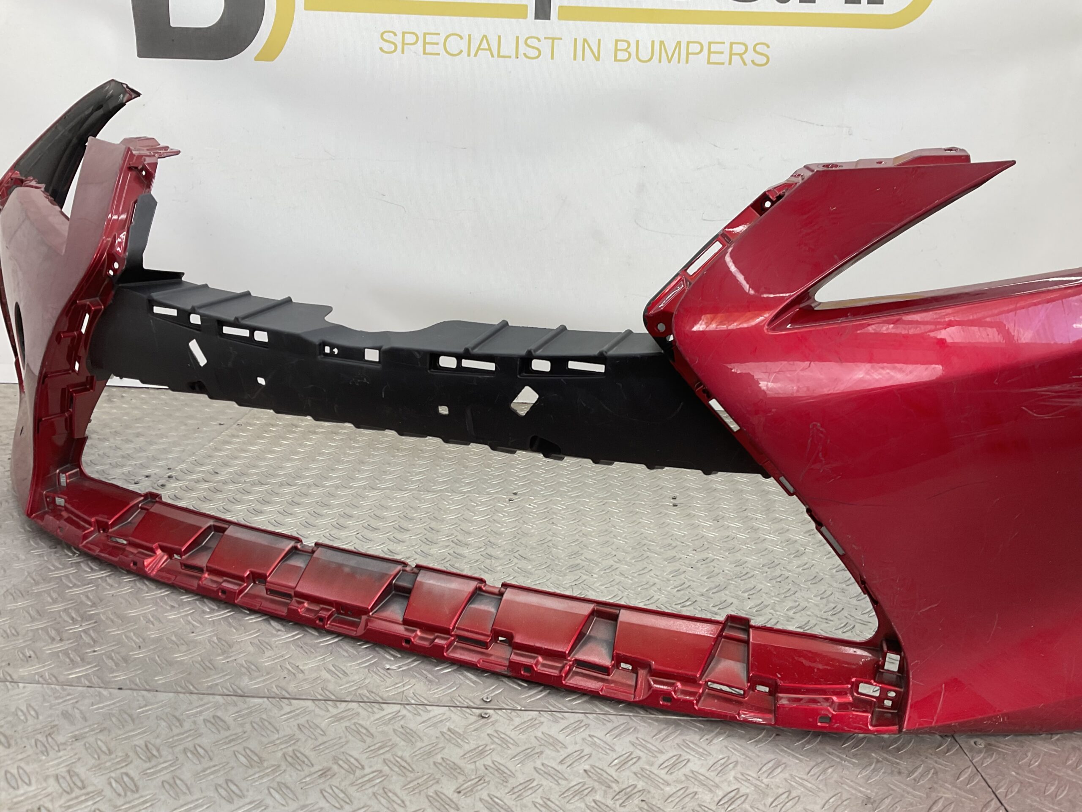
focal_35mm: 29
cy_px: 406
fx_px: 906
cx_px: 541
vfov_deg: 48.2
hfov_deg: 61.7
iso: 20
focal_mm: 3
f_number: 1.8
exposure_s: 1/100
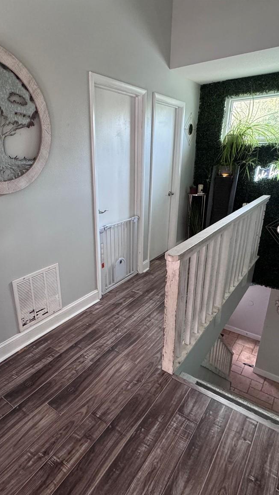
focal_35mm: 21
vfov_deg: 83.8
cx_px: 110
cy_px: 255
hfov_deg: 53.2
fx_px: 276
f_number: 2.2
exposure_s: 1/60
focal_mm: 2.22
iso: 400
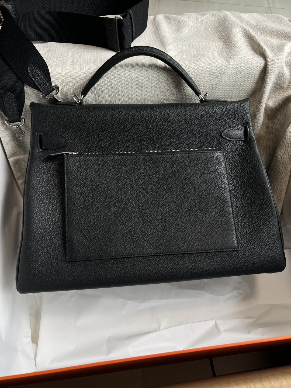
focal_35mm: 26
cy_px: 194
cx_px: 146
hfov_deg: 53.1
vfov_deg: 67.3
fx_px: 291
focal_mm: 5.7
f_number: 1.5
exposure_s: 1/121
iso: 50
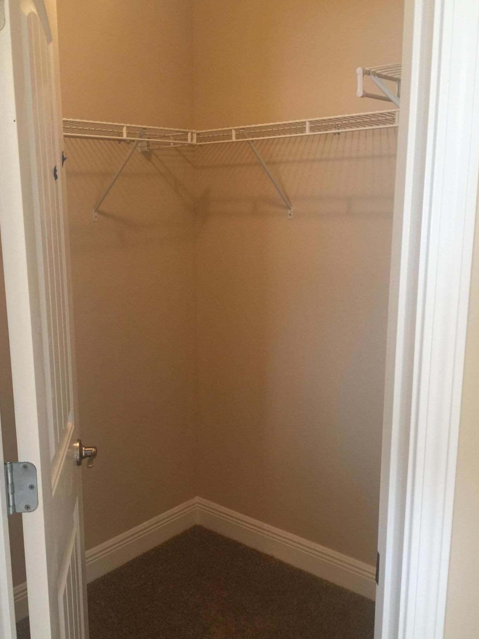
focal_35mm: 35
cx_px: 203
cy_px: 352
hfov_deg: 40.6
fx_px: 646
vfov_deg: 52.5
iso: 64
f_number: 2.2
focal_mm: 4.15
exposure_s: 1/15
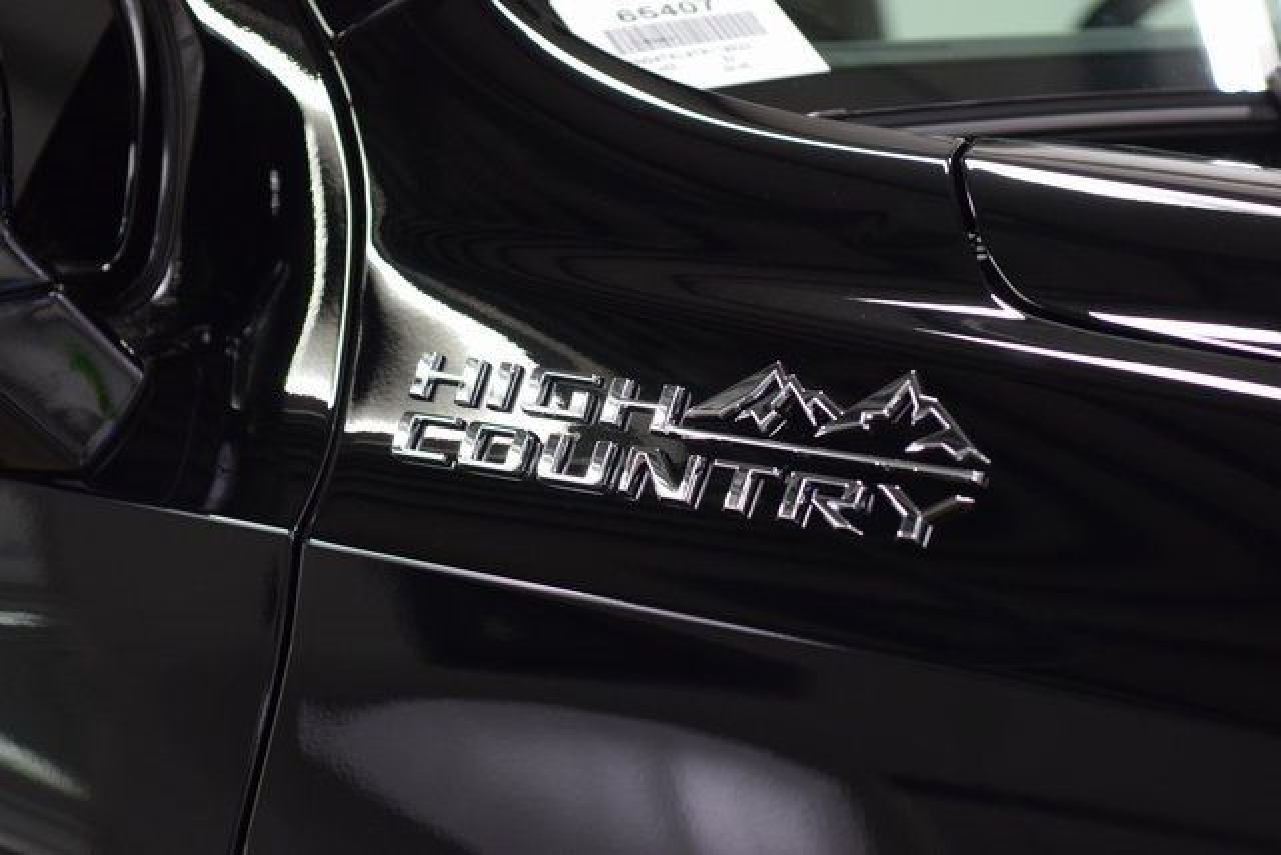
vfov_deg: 13.0
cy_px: 428
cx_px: 640
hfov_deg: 19.5
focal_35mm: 105
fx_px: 3737
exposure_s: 1/125
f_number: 3.5
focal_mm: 70
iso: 1600
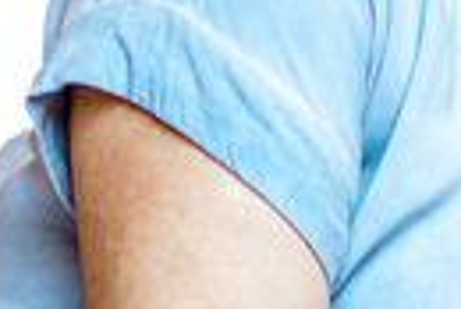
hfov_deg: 3.7
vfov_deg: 2.5
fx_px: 7102
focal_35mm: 554
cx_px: 1119
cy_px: 62
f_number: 2.5
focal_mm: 85
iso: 160
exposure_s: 1/200
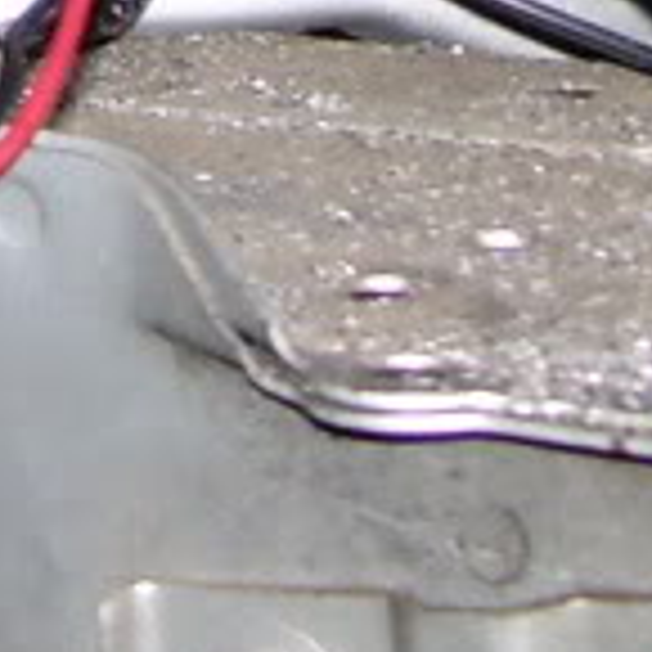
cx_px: -81
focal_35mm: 225
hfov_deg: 7.7
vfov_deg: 7.3
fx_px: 4795
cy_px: -940
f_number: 2.7
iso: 80
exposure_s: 1/60
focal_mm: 6
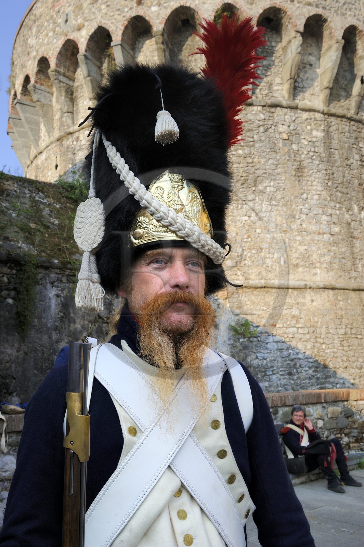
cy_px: 274
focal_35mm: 36
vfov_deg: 53.2
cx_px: 182
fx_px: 547
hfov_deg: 36.8
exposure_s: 1/160
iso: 400
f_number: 14
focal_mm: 36
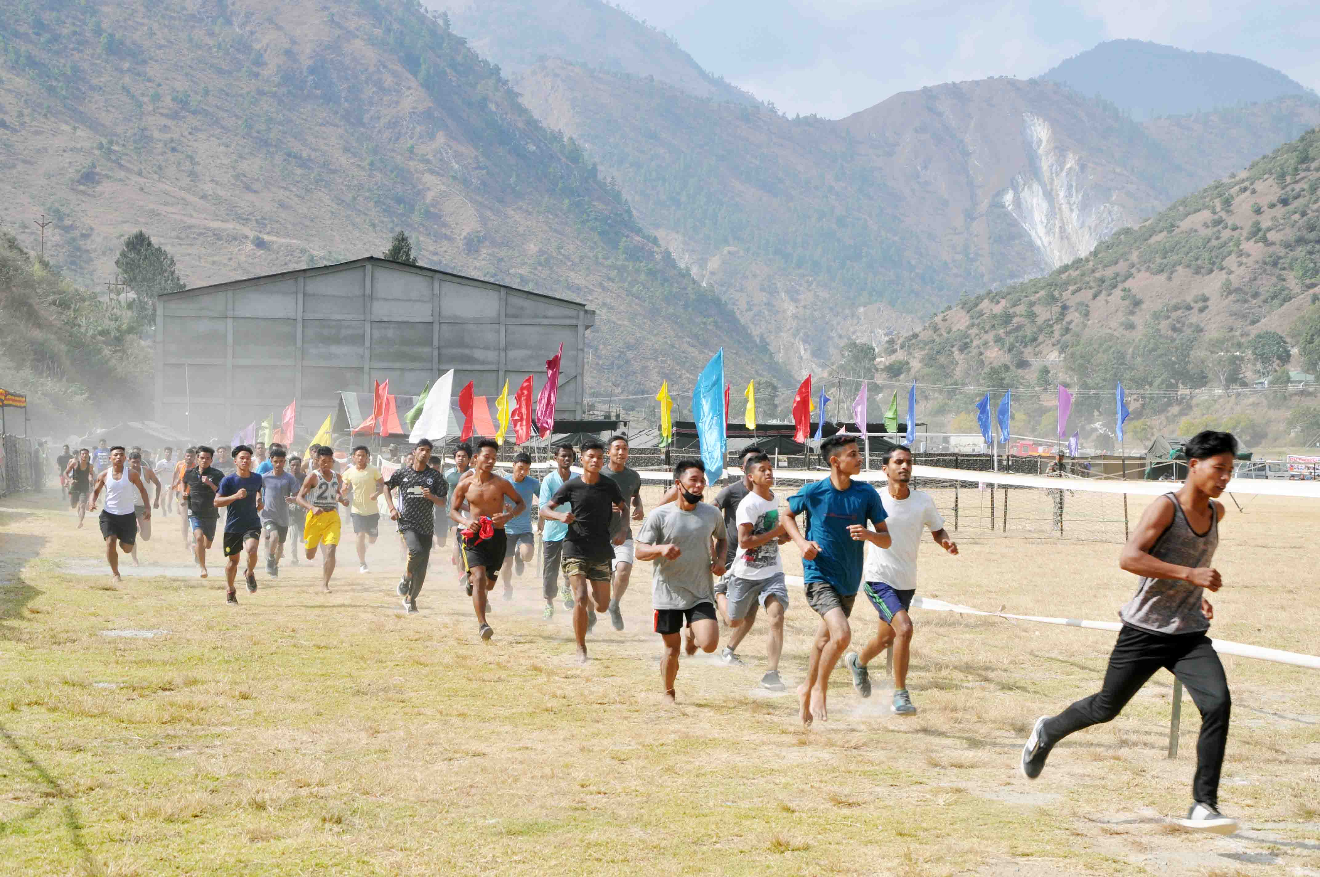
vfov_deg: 20.1
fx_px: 2472
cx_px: 660
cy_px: 438
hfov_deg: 29.9
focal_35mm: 68
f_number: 9
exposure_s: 1/320
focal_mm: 45
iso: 200
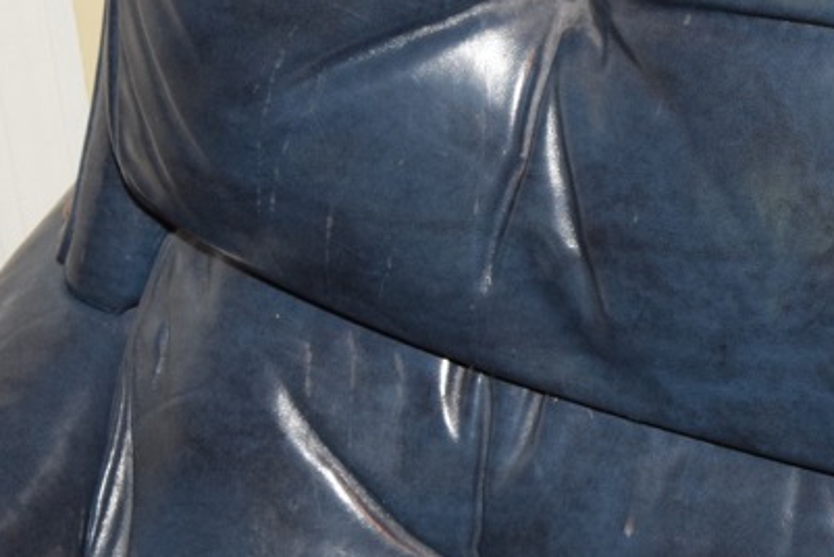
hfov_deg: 13.0
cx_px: 767
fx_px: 3640
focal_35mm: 157
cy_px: 240
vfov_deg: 8.8
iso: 1800
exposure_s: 1/60
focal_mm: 42
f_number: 5
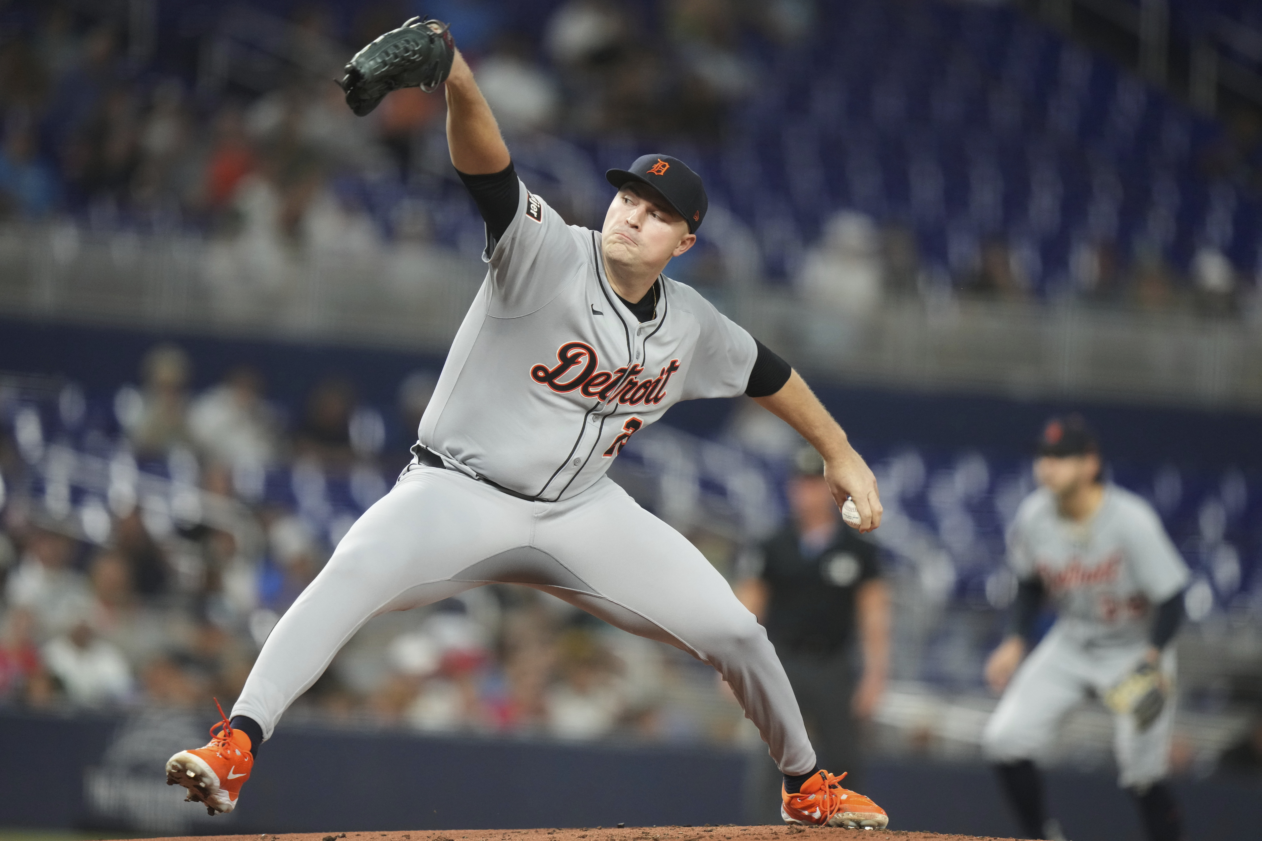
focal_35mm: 400
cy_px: 420
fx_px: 14021
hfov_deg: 5.2
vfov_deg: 3.4
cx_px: 631
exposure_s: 1/2000
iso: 4000
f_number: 3.2
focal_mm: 400
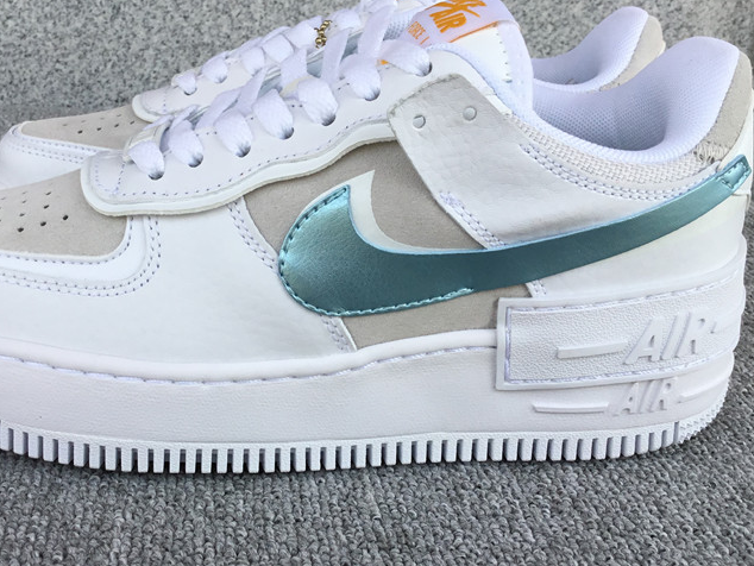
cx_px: 329
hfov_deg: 42.8
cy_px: 290
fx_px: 959
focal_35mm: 44
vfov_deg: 32.9
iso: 25
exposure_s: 1/539
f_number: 2.4
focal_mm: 3.3
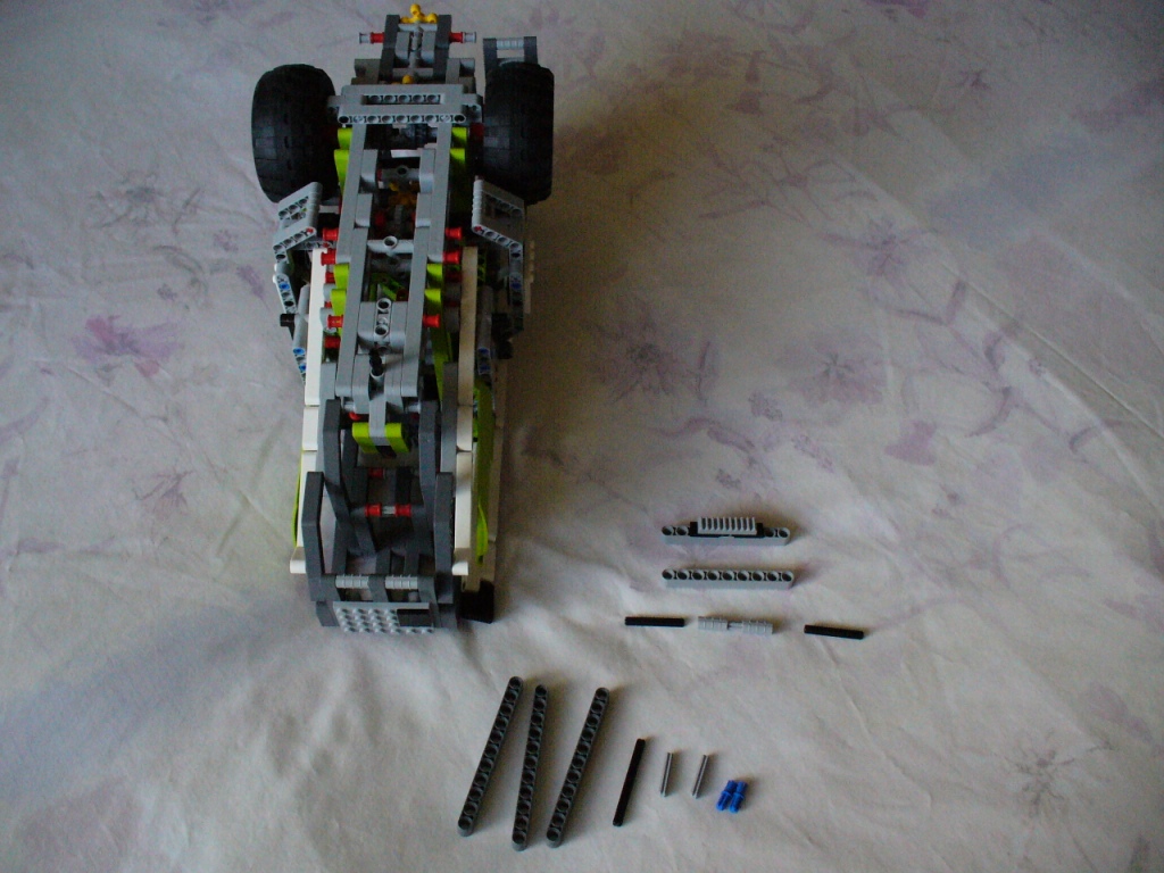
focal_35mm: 37
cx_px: 582
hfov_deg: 50.1
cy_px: 436
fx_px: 1244
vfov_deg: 38.7
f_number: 2.8
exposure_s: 1/250
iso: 400
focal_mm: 6.1
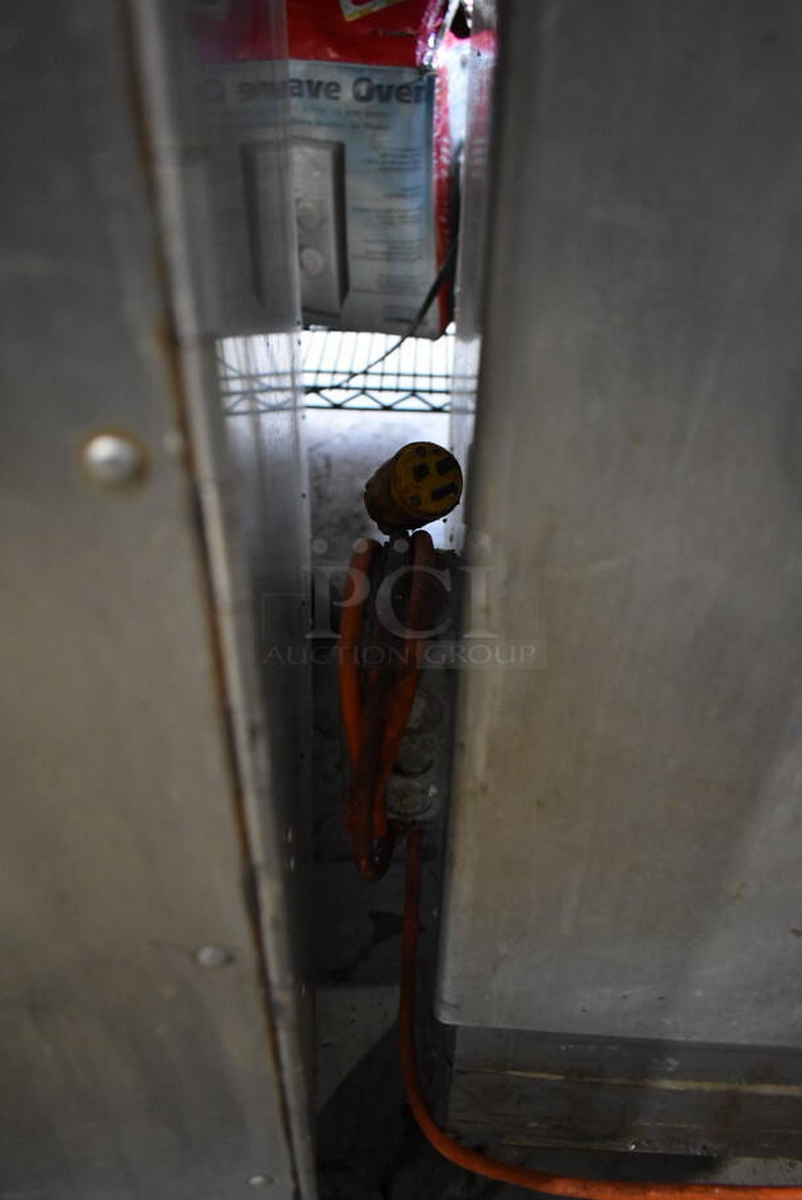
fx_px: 901
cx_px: 401
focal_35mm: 27
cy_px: 600
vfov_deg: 67.3
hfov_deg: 48.0
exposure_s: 1/30
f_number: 3.5
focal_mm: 18
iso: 2200
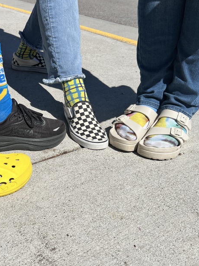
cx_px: 56
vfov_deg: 43.9
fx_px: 330
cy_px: 133
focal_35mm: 43
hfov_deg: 33.1
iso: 50
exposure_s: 1/9434
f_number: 1.5
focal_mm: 5.7
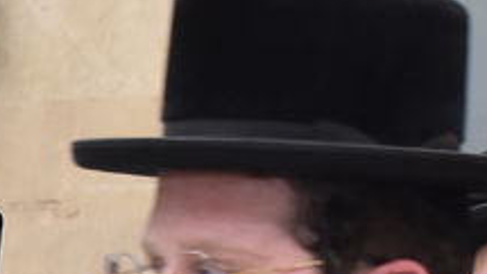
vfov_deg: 4.4
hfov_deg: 7.5
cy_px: 387
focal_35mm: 276
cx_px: -439
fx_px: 3570
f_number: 5.6
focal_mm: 27
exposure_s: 1/60
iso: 1000
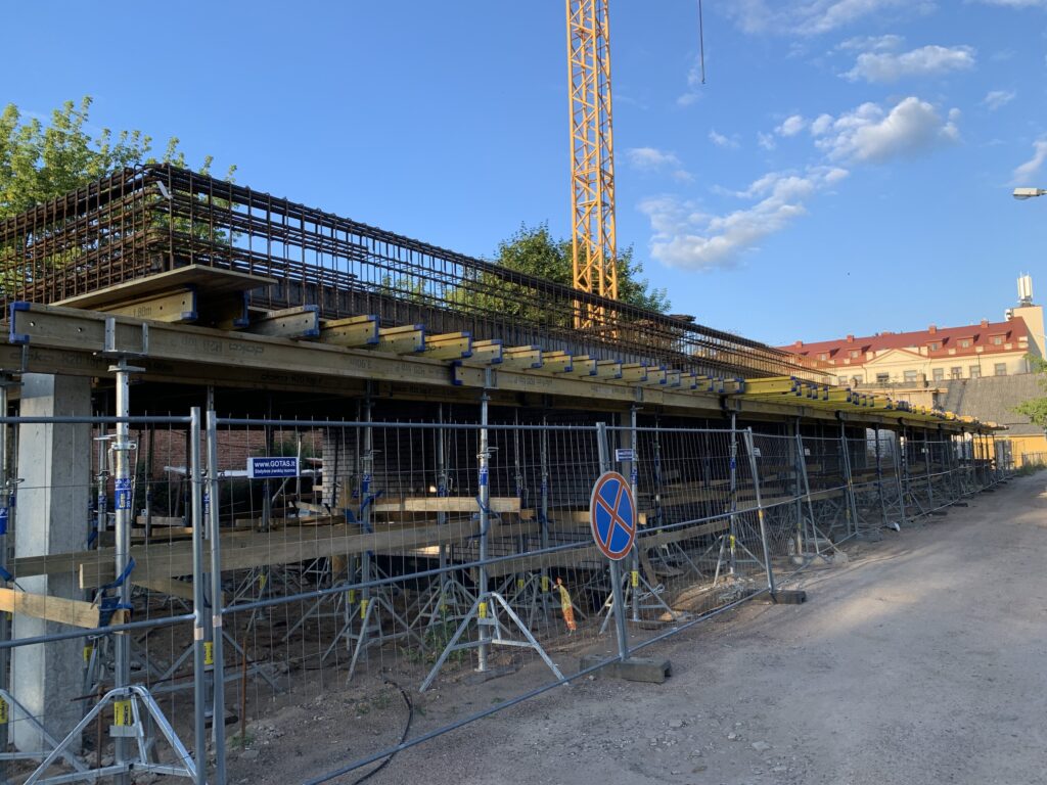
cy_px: 392
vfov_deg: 53.1
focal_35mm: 26
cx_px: 524
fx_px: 786
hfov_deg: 67.3
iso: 25
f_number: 1.8
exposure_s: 1/706
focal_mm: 4.25
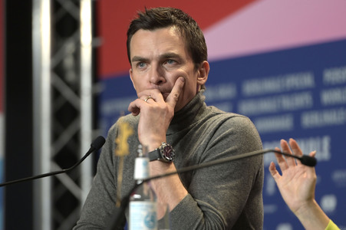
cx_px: 173
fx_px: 1921
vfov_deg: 6.9
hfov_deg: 10.3
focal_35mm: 200
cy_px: 115
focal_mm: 200
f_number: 3.5
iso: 1600
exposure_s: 1/320
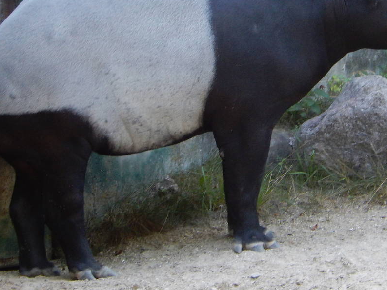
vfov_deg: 4.4
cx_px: 256
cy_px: 98
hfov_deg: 5.8
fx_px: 3813
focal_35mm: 341
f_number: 5.7
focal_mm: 30.3
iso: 250
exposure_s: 1/30
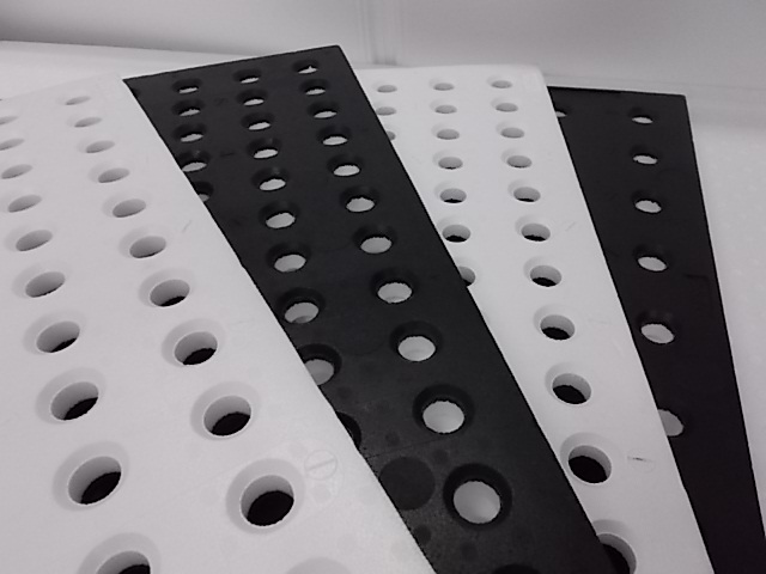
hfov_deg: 67.3
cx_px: 383
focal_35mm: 26
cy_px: 287
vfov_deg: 53.1
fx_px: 575
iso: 400
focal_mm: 4.6
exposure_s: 1/200
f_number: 3.2
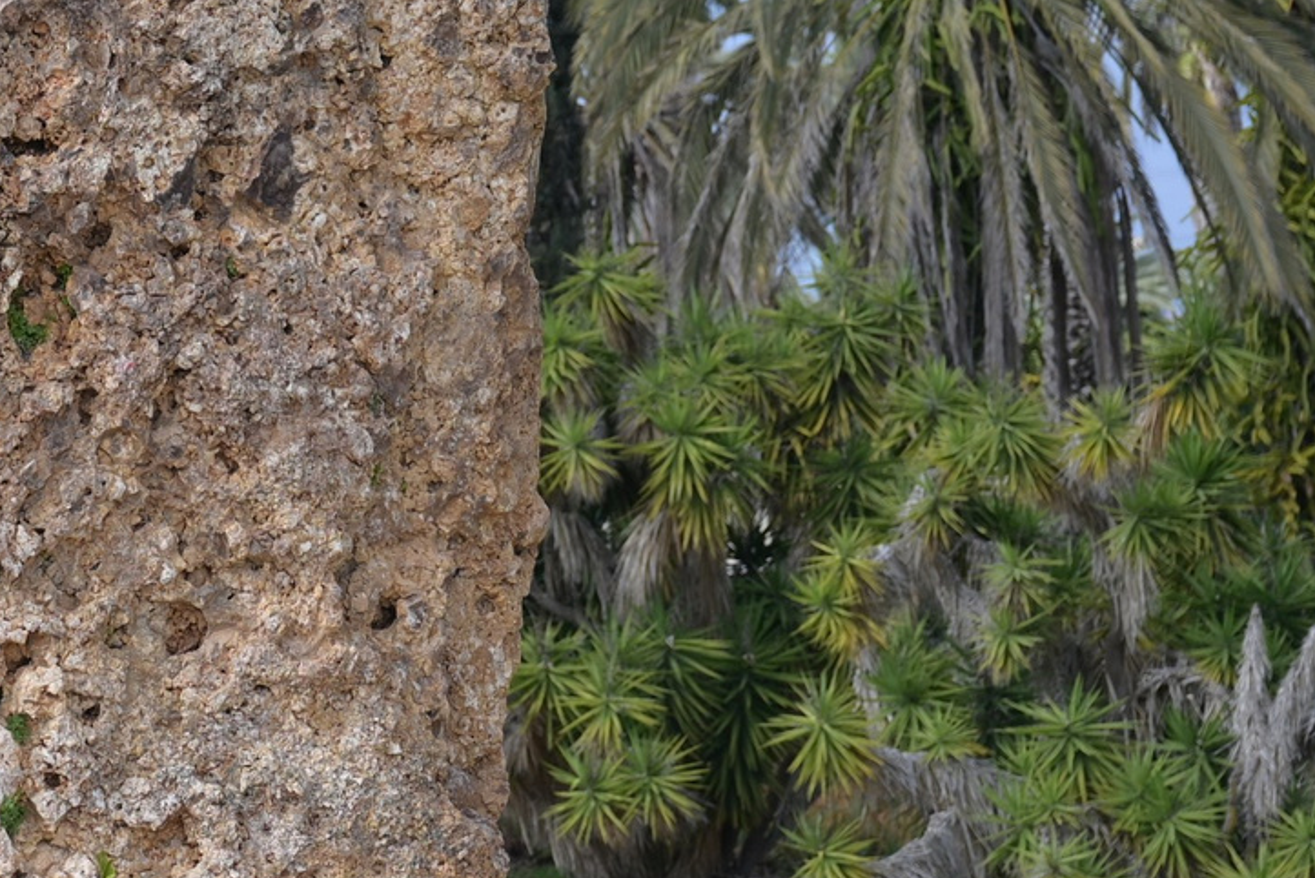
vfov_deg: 9.2
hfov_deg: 13.0
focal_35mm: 149
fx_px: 5445
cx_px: -708
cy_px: 97
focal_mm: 42
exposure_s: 1/1600
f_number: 3.5
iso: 125
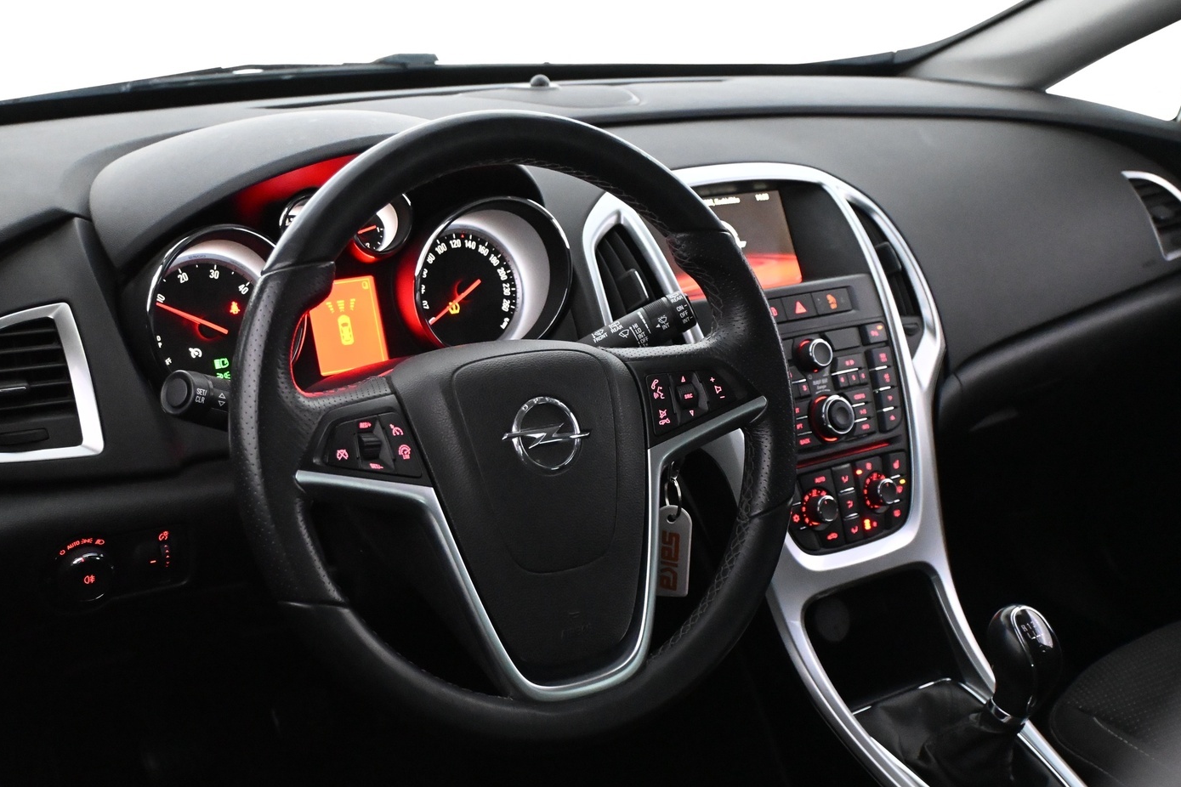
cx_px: 536
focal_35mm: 42
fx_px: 1378
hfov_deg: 46.3
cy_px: 404
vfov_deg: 31.9
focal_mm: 24
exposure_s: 1/60
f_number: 4.2
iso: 7200
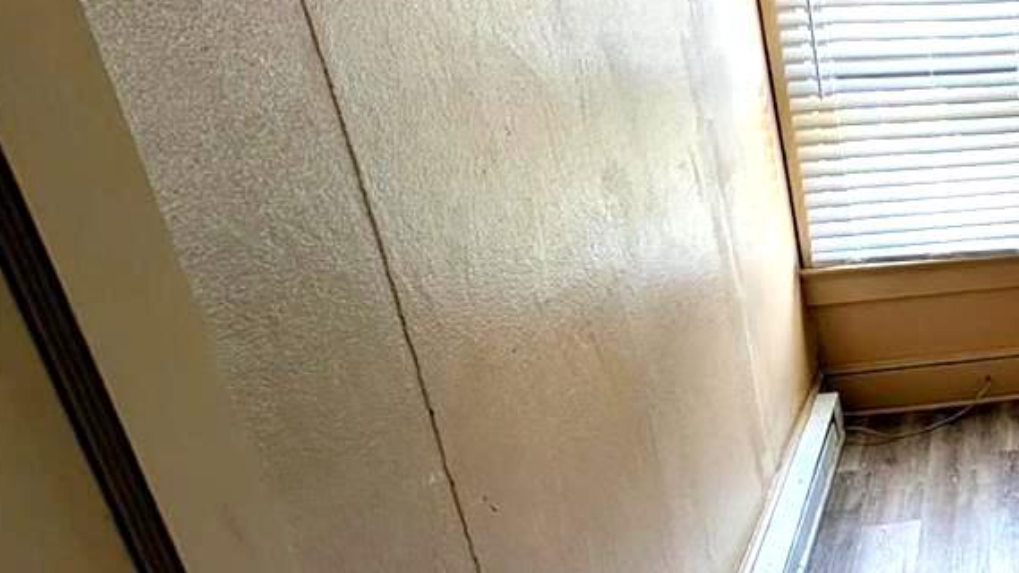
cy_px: 295
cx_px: 1186
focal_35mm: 33
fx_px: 892
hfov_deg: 42.5
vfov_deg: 35.6
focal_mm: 2.02
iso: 50
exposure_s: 1/36.7
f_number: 1.7
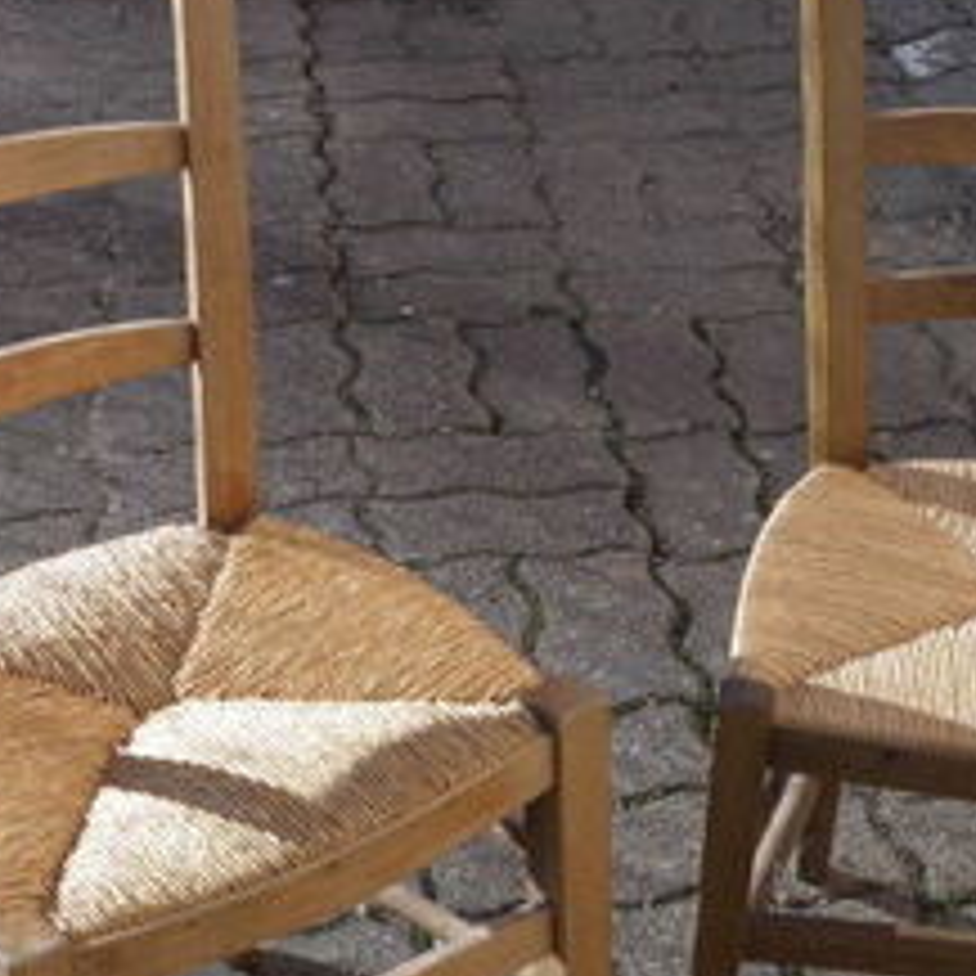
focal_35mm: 84
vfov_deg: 20.6
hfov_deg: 20.6
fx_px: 2680
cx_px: 576
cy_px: 526
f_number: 5.6
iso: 64
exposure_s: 1/160
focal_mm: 7.68
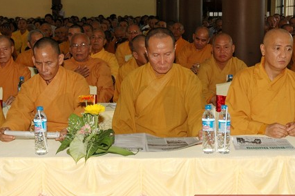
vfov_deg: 22.2
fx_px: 497
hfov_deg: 33.0
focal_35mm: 61
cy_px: 67
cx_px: 144
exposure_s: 1/60
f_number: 4
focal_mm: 27
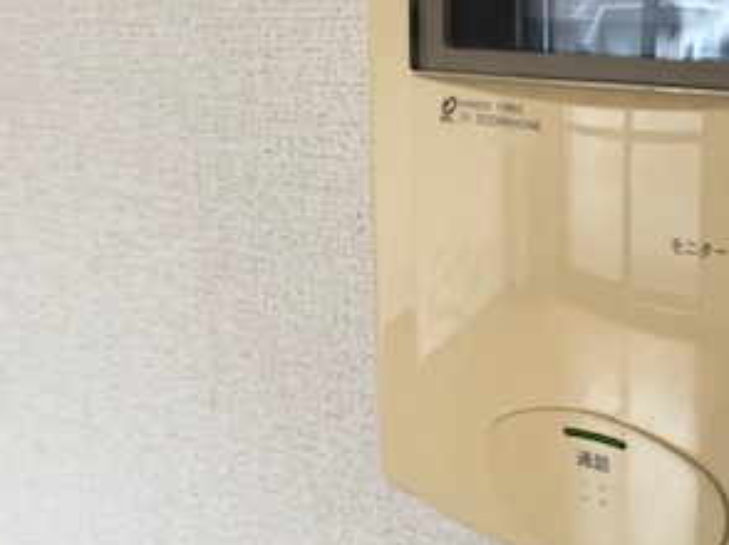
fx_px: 1284
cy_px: 116
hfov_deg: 30.2
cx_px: 674
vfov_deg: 23.7
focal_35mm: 61
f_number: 1.8
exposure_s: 1/15
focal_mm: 4
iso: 40
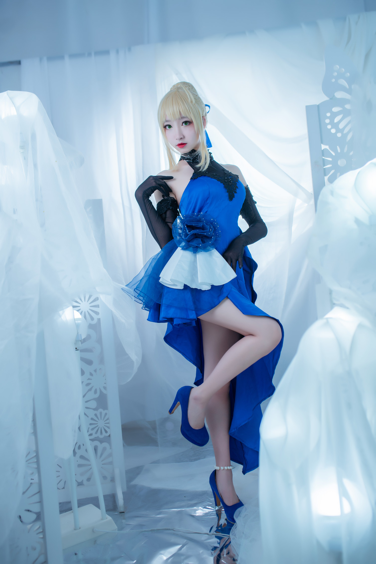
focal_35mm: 35
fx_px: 548
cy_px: 282
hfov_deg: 37.9
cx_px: 188
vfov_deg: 54.4
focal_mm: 35
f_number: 2.5
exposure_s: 1/125
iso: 100
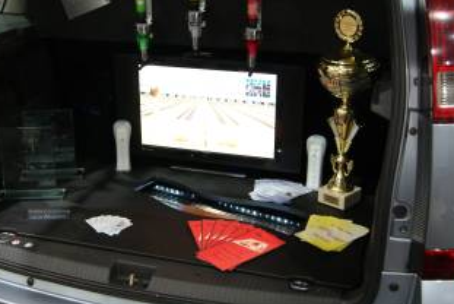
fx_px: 669
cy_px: 137
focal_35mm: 53
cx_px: 159
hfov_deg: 37.2
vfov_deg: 25.6
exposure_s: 1/6
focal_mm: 22
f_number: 4
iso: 400
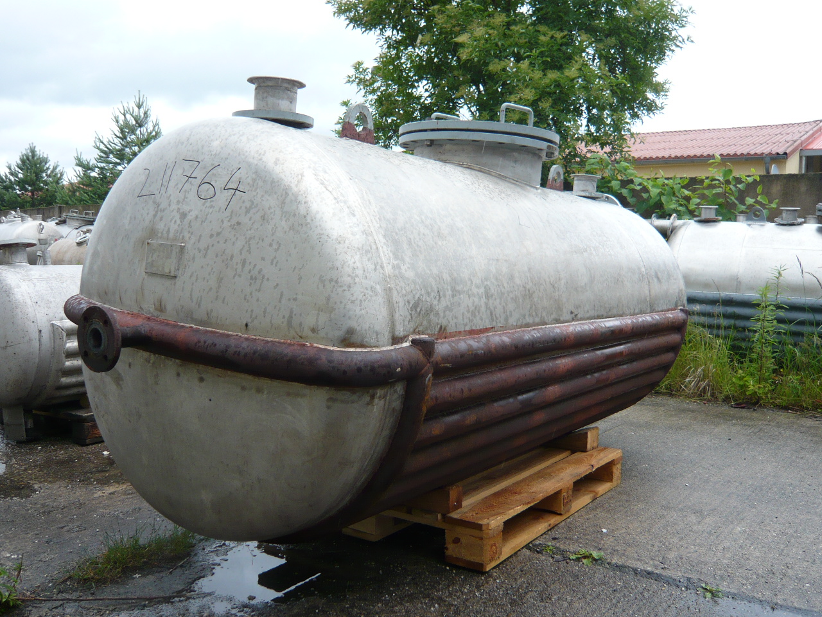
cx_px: 411
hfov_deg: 58.4
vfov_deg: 45.4
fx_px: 736
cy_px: 308
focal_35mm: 31
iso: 100
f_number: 2.8
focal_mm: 4.6
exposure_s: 1/250
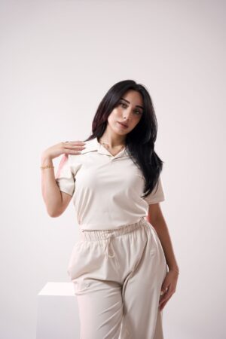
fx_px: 569
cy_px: 170
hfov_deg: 22.5
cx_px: 113
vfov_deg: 33.2
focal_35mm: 60
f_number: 2.8
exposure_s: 1/200
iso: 400
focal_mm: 60.4
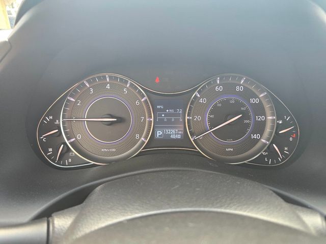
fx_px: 217
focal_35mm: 23
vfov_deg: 58.9
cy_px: 122
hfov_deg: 73.9
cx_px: 163
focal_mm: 6.3
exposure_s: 1/180
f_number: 1.7
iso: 160
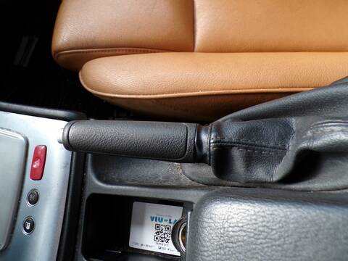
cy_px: 130
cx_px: 174
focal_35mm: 24
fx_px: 241
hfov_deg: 71.6
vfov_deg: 56.8
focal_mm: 4.3
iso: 100
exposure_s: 1/70
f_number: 3
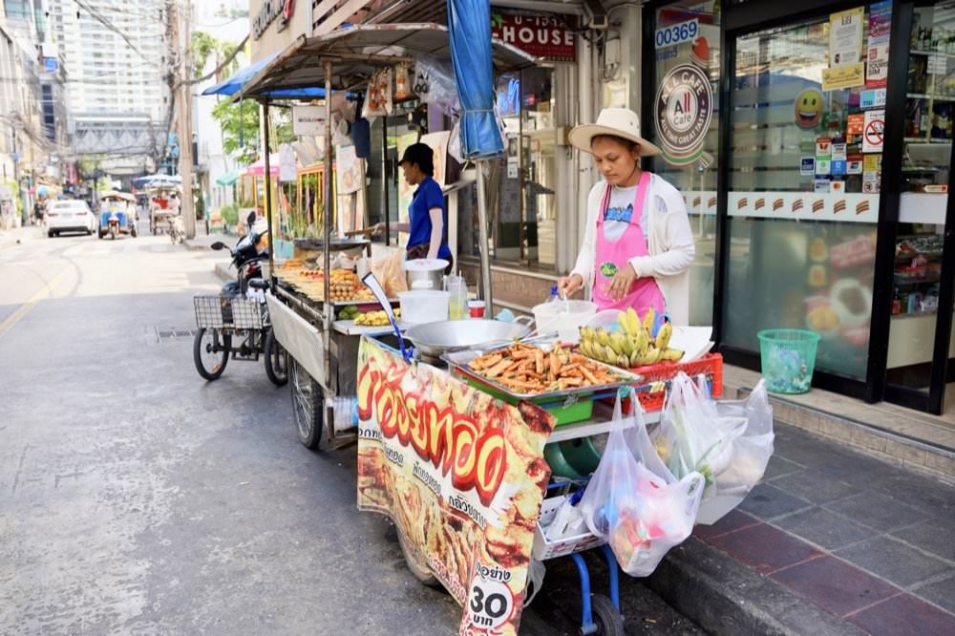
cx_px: 478
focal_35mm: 29
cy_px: 318
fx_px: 772
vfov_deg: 44.8
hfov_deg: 63.5
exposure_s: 1/80
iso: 100
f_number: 4.5
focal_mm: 29.1
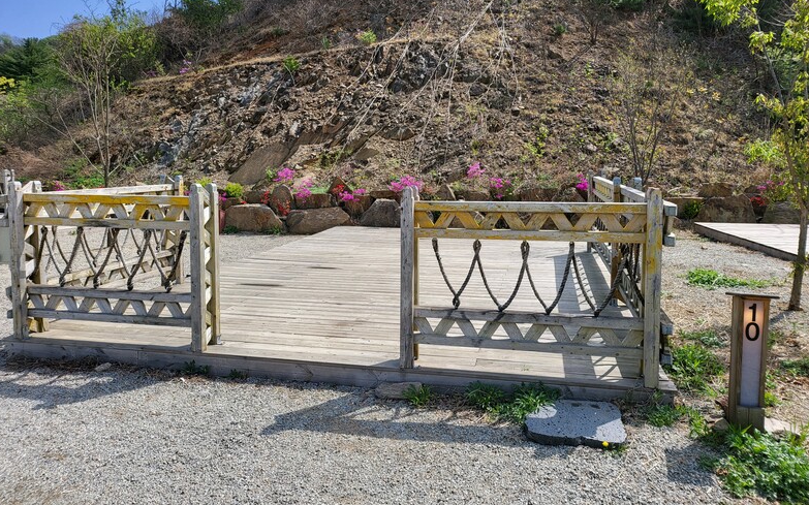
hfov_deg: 70.4
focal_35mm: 26
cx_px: 403
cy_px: 203
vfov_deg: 47.3
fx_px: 573
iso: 40
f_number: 1.8
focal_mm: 5
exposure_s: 1/1742
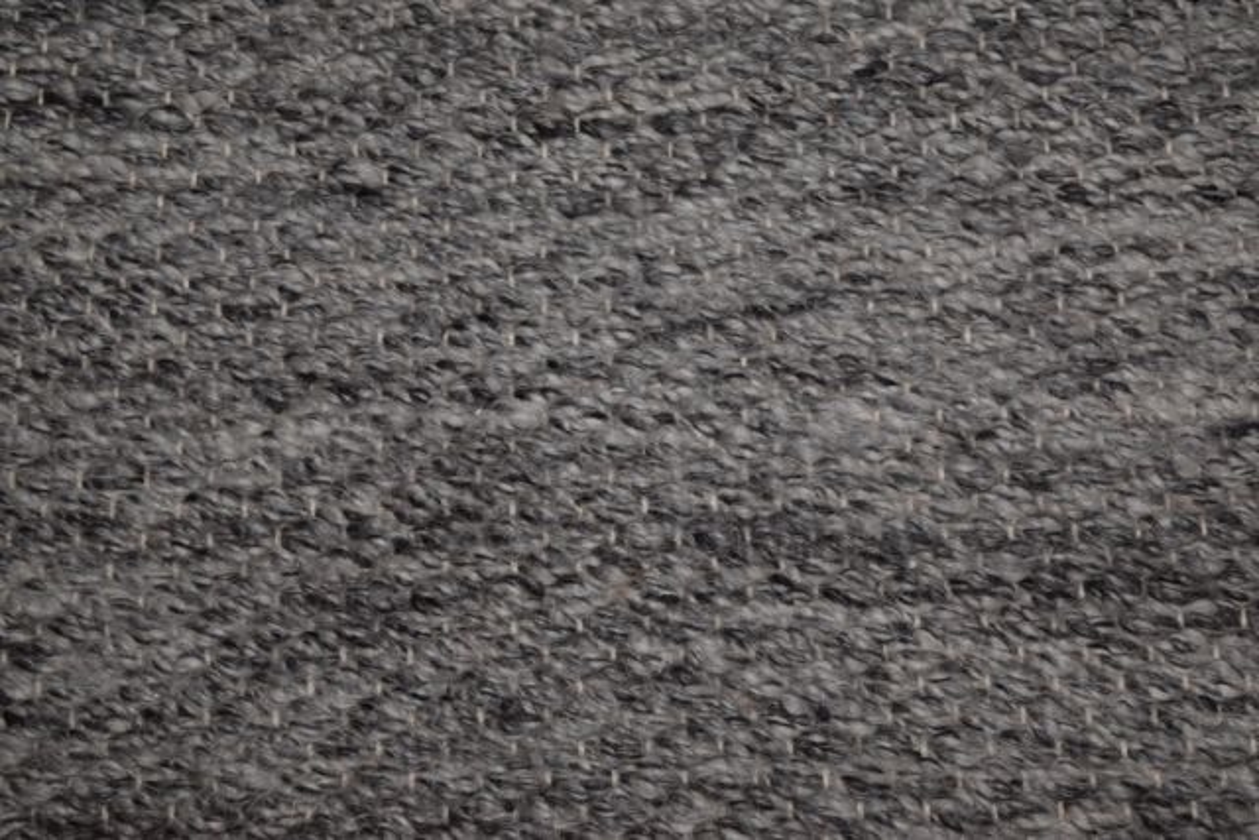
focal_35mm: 82
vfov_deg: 16.6
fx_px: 2886
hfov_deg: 24.6
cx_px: 630
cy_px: 420
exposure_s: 1/125
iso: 1600
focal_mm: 55
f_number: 5.6
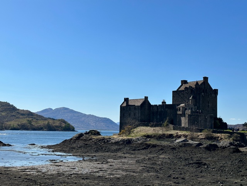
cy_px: 93
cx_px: 124
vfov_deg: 30.3
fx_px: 343
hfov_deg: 39.7
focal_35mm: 48
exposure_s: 1/7634
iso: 64
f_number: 1.78
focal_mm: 6.86
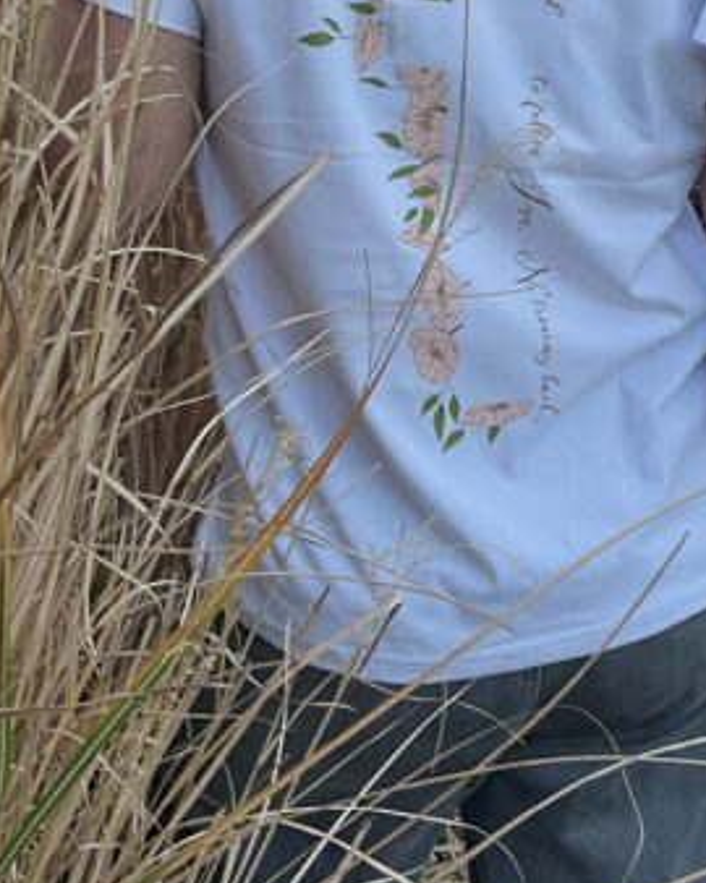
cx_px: 716
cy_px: 123
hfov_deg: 21.9
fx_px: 1752
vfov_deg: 27.5
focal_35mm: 67
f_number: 1.8
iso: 32
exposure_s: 1/120
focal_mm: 3
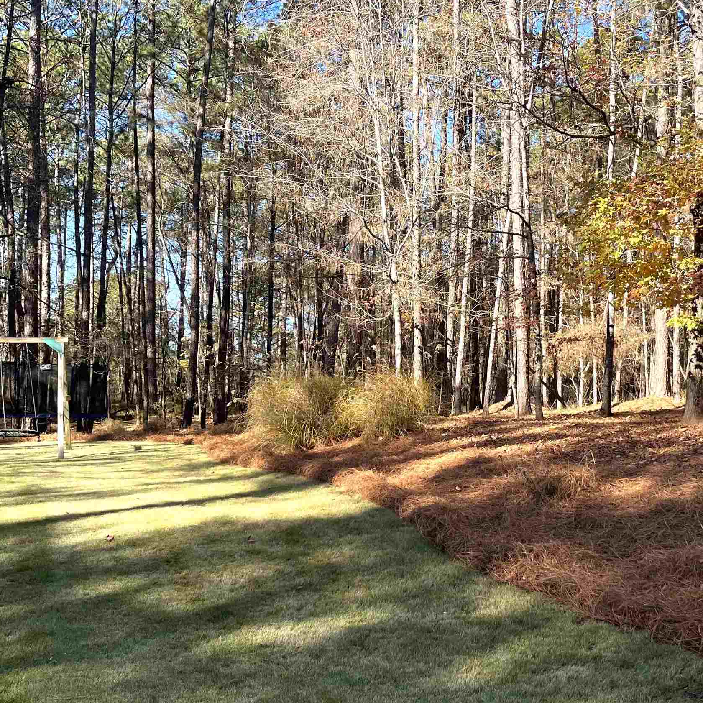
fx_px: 965
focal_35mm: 42
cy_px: 377
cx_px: 475
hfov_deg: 39.5
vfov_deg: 40.0
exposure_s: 1/657
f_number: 1.6
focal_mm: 5.1
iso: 50
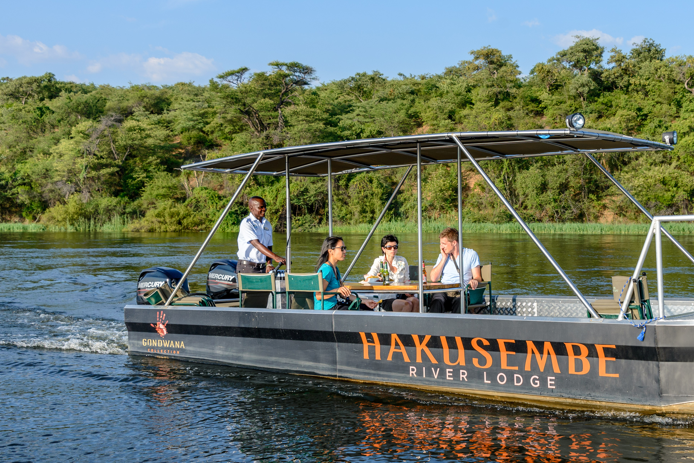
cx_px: 433
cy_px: 204
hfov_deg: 37.3
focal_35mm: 53
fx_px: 1022
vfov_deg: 25.5
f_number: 8
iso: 320
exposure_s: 1/500
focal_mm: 32
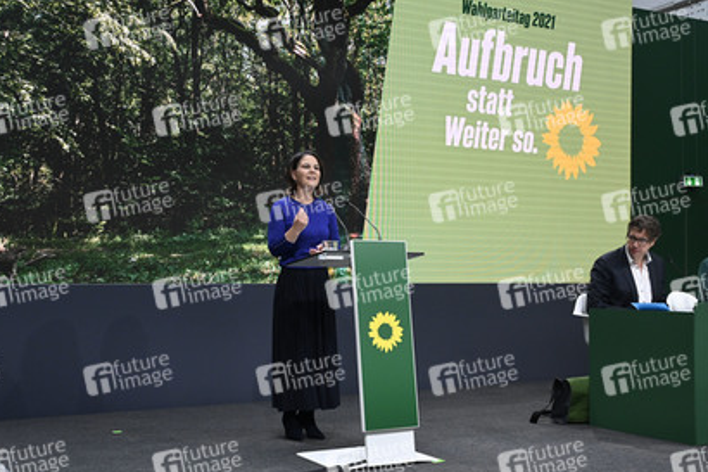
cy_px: 246
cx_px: 324
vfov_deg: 30.5
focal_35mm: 44
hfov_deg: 44.5
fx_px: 865
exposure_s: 1/800
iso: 4000
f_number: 5.6
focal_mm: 40
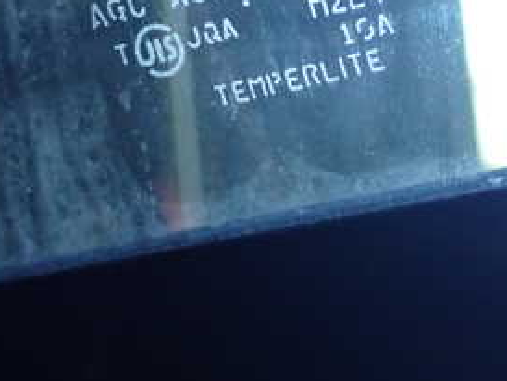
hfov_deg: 15.5
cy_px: 26
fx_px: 1862
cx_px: 292
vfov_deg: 11.6
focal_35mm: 127
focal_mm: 10.35
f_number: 3.5
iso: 800
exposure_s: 1/50
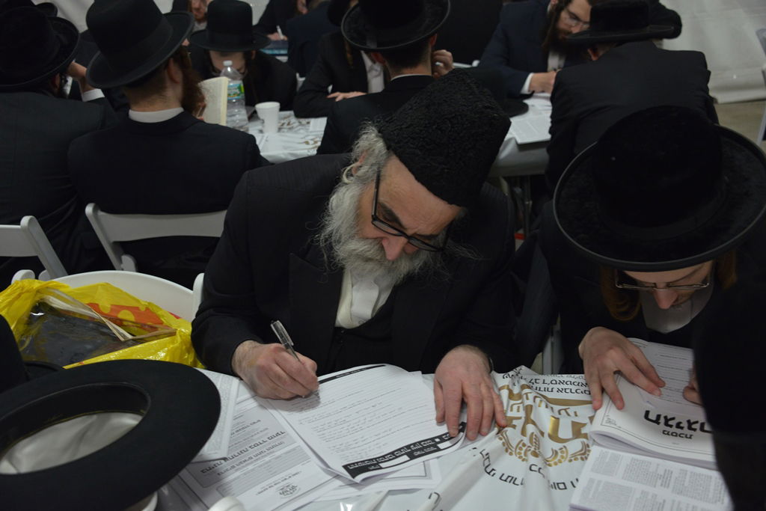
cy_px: 256
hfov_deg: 50.7
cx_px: 383
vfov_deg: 35.1
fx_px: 809
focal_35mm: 38
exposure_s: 1/100
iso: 2000
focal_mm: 38
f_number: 5.6
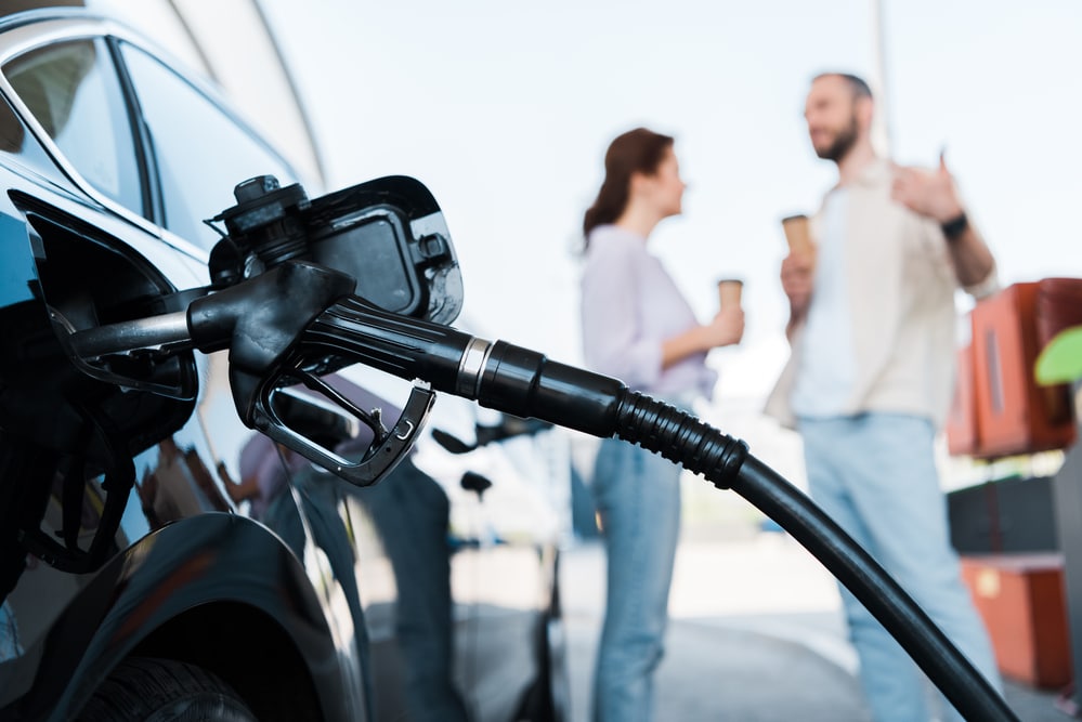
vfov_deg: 33.4
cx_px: 541
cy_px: 361
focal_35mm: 40
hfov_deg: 48.4
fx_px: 1203
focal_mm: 40
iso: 200
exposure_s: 1/800
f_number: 3.2
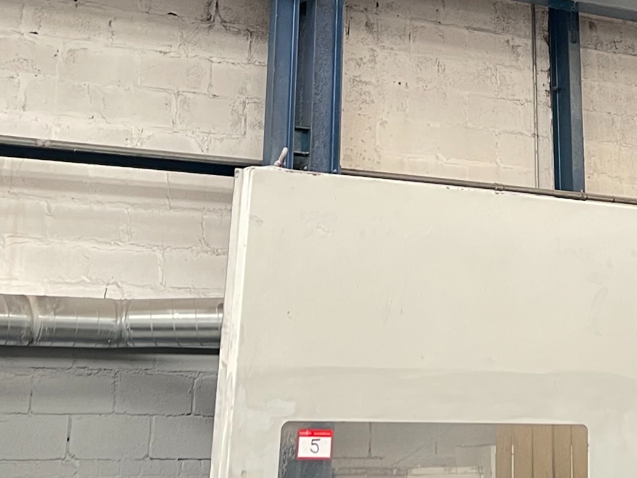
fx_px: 1509
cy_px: -142
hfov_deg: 23.6
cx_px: 473
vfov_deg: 17.0
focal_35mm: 82
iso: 125
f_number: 1.6
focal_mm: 5.1
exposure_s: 1/70
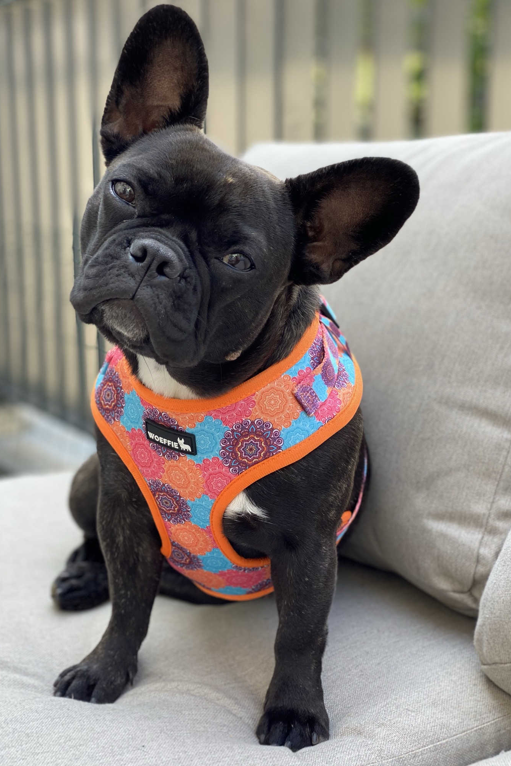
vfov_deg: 36.2
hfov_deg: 24.6
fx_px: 1171
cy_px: 386
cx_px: 229
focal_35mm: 55
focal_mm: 6
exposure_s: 1/122
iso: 25
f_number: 2
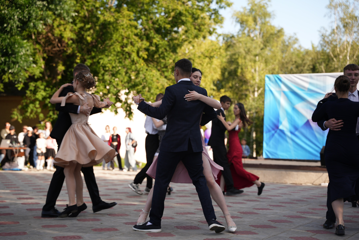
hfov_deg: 32.6
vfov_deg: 22.1
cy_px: 120
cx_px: 180
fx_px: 614
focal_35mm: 62
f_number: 2.8
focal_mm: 61.6
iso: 160
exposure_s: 1/500
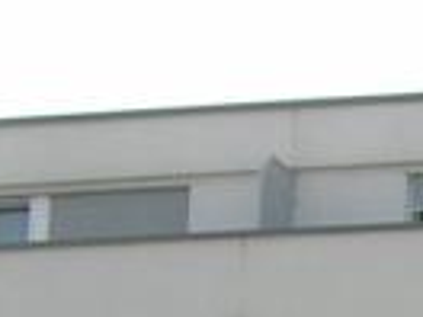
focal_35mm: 266
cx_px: 1198
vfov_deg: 5.4
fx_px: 3250
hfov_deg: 6.8
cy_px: 772
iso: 50
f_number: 5.1
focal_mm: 6.7
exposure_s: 1/364
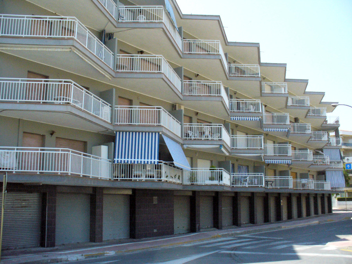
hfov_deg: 50.1
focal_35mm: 37
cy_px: 132
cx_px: 176
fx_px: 376
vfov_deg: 38.7
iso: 400
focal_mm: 6.1
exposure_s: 1/640
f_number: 5.6
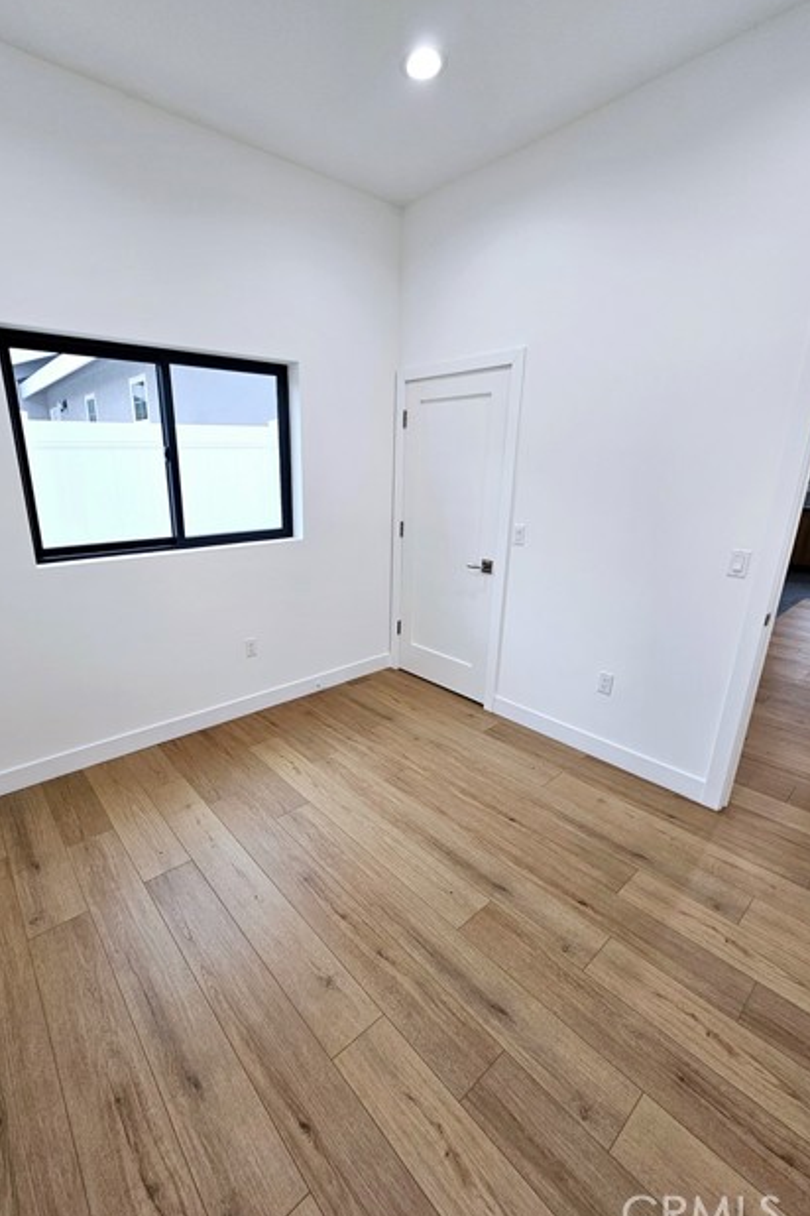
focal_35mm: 14
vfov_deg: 104.3
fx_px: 472
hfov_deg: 80.9
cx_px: 358
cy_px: 612
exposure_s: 1/60.2
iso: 50
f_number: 2.2
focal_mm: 2.2
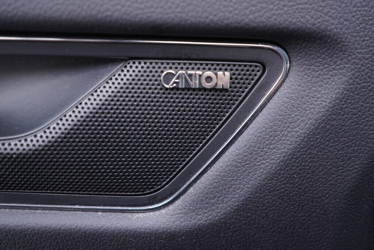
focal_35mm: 36
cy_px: 125
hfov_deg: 53.1
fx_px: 374
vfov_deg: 36.9
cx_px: 187
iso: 250
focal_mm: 24
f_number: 2.8
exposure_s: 1/40
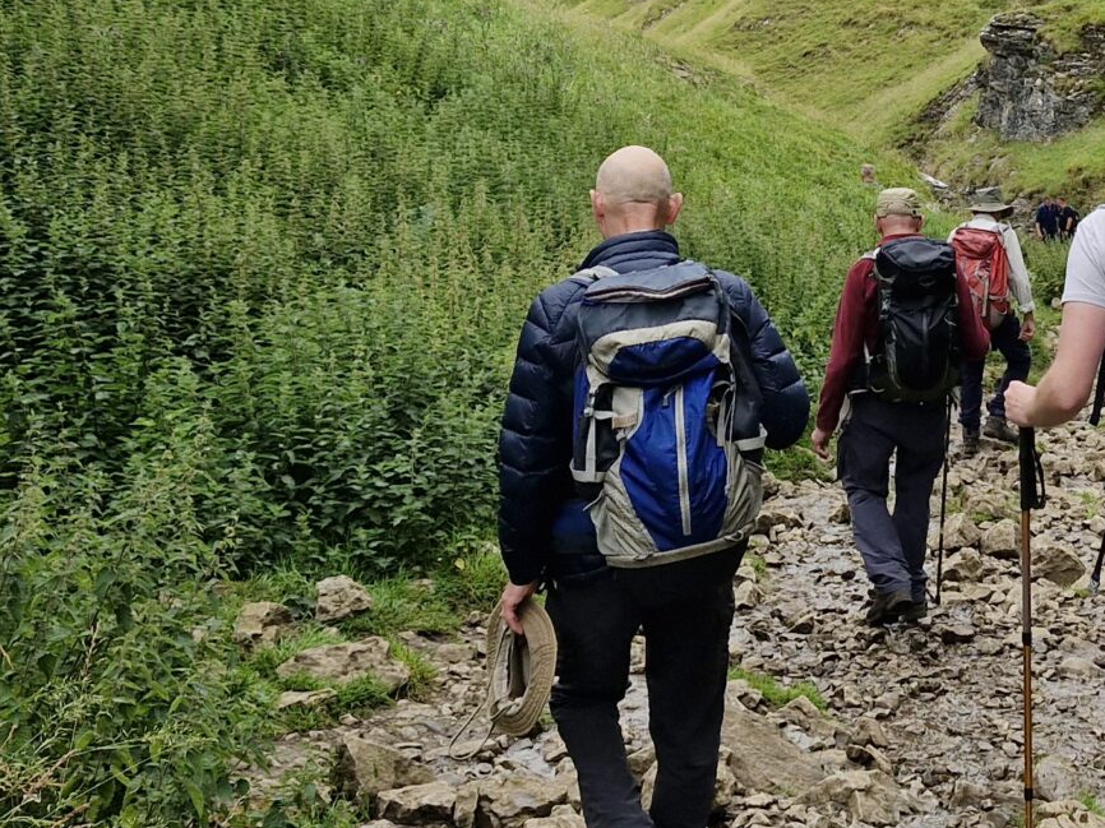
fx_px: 2170
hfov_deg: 27.9
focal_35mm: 68
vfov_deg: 21.0
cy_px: 29
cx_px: 897
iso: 50
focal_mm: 5.54
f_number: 1.8
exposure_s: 1/802
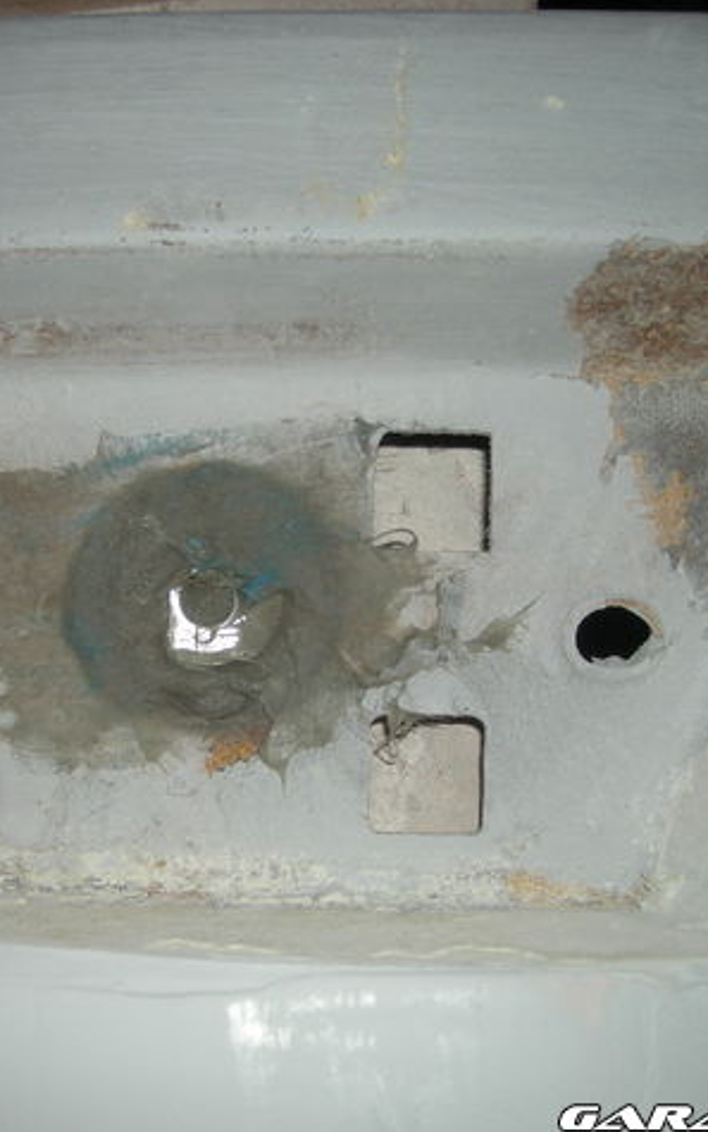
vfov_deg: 40.3
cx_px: 205
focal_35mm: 50
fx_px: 1543
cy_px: 570
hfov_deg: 25.6
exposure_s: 1/60
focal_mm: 5.7
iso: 50
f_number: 2.8
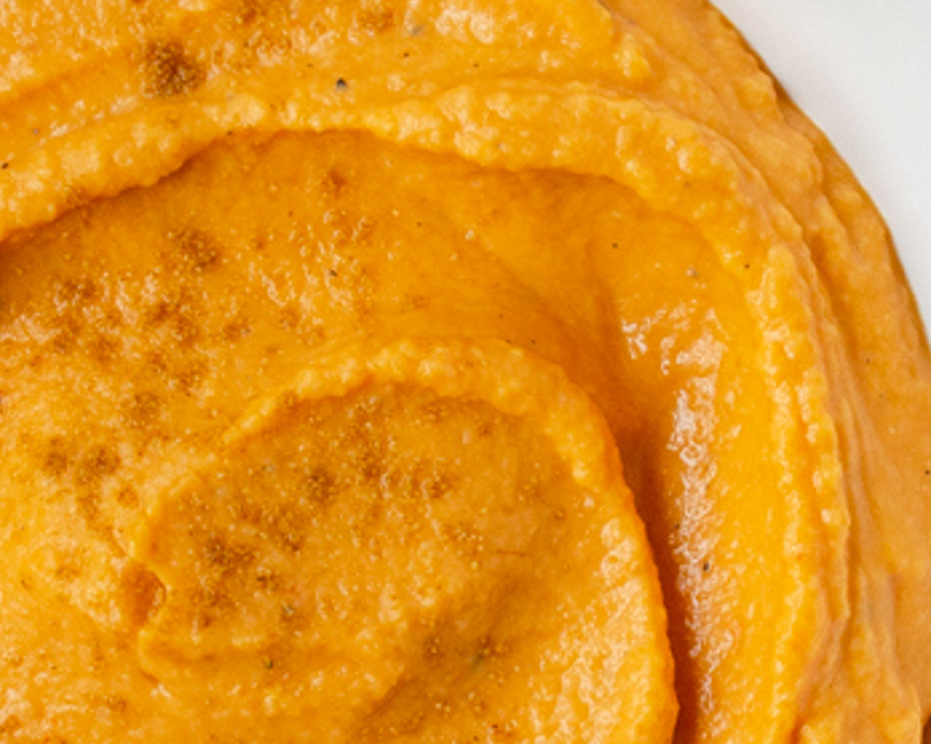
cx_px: 610
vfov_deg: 9.2
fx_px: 4626
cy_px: 490
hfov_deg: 11.5
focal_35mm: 168
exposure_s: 1/200
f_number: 5.6
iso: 400
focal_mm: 26
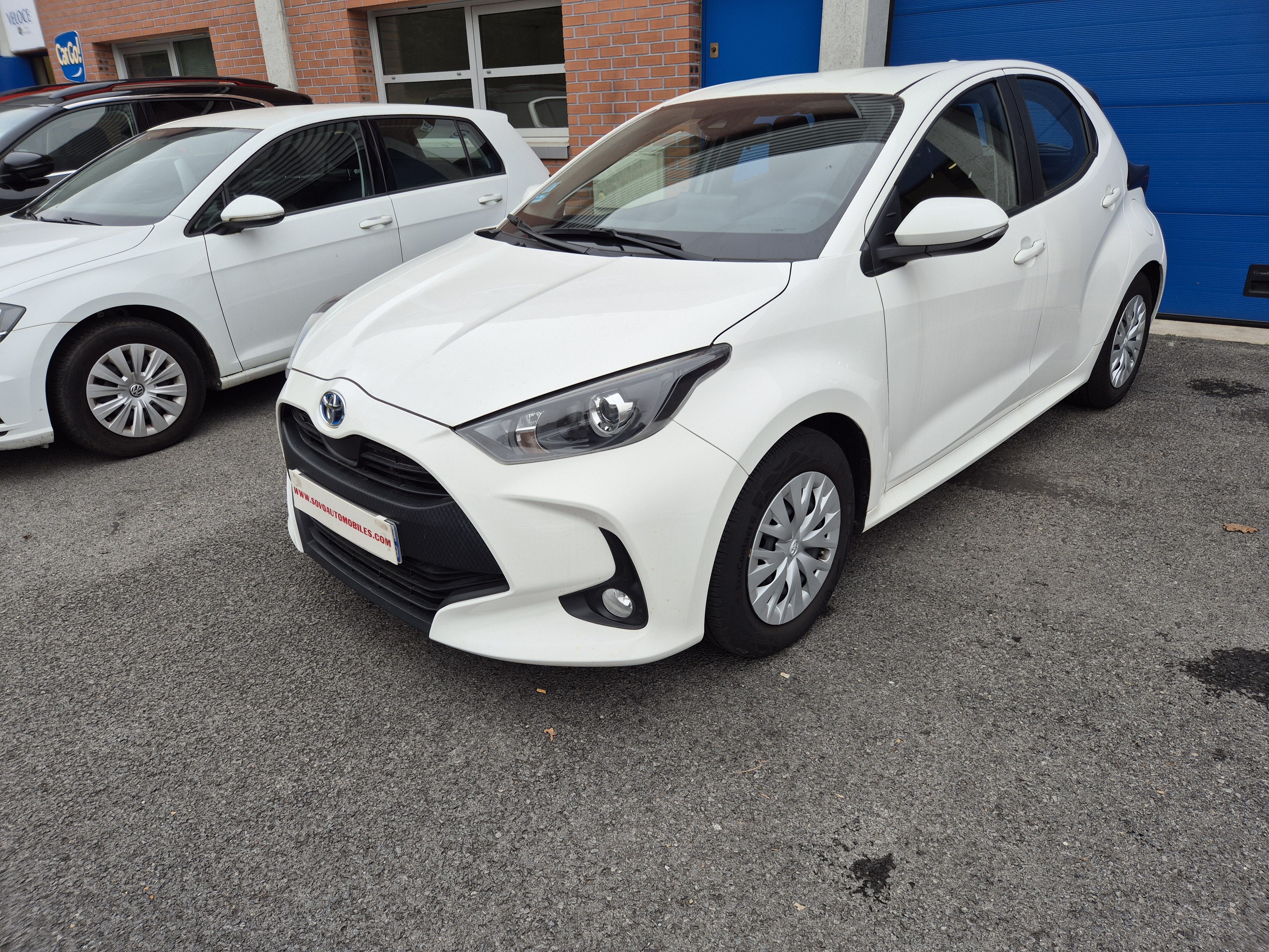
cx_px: 634
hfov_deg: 73.9
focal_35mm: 23
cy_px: 476
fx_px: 843
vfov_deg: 58.9
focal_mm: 5.4
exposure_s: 1/180
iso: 32
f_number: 1.8
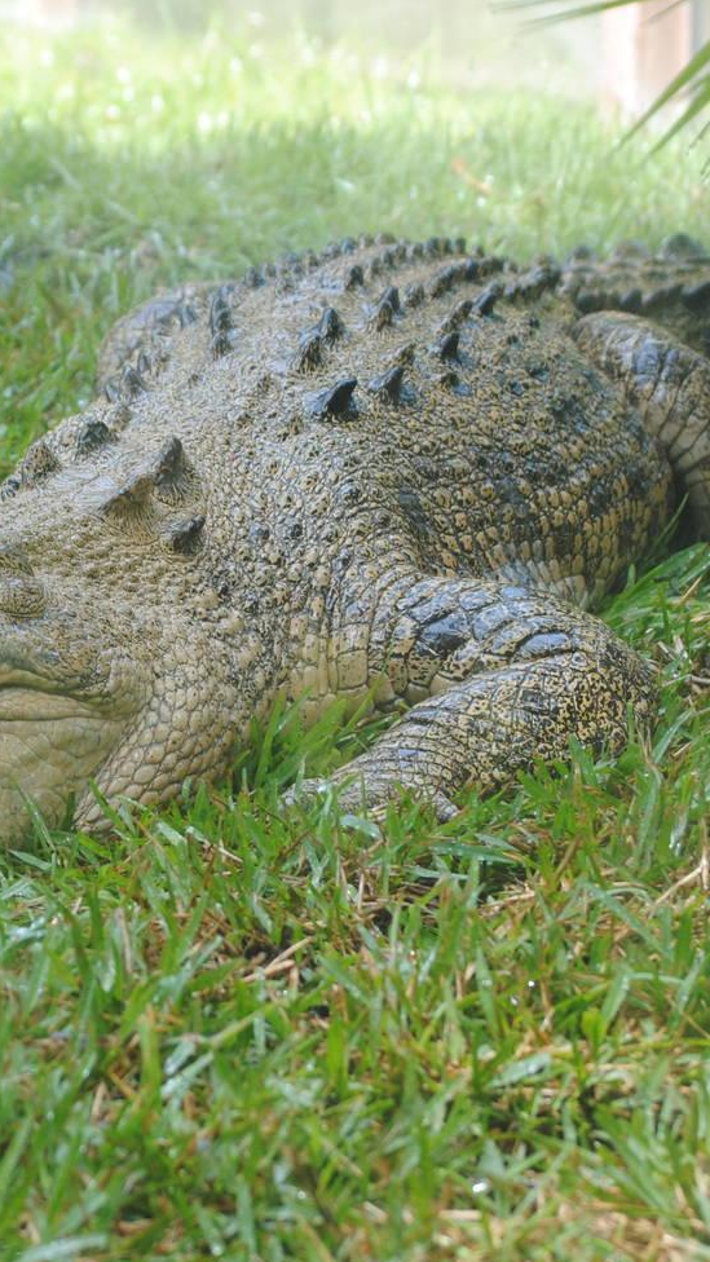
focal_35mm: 142
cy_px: 586
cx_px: 131
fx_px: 4748
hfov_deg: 8.5
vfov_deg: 15.1
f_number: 5.6
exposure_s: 1/100
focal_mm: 55
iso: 200
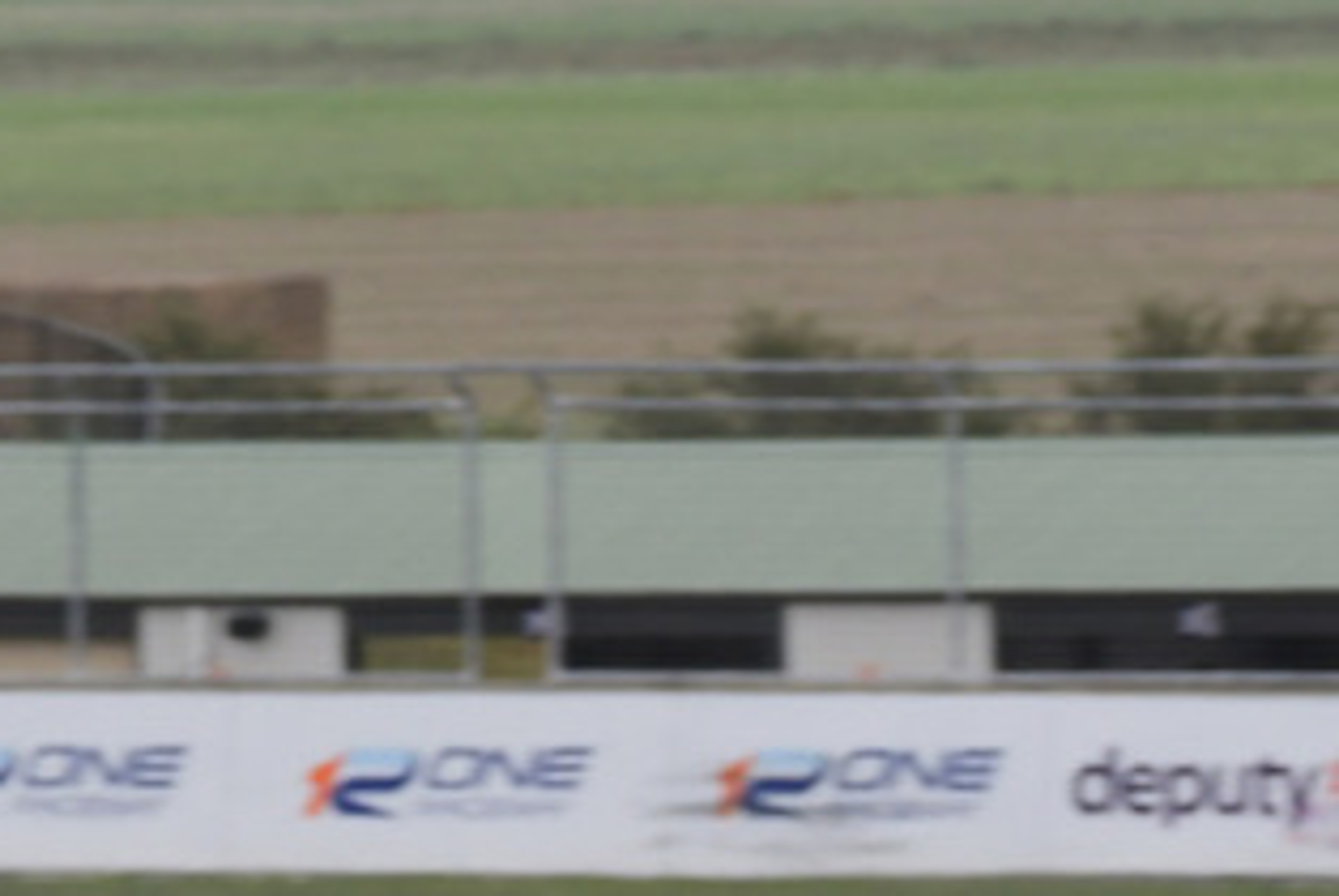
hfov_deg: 1.7
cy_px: 896
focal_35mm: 1183
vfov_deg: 1.2
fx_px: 44041
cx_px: 588
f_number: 10
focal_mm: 310
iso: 500
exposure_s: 1/640
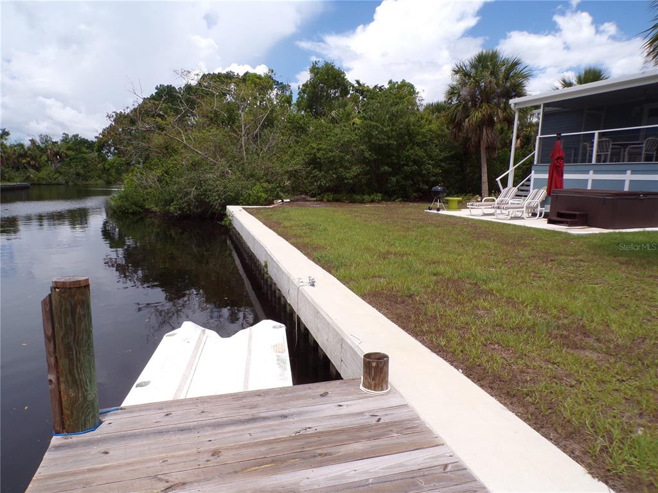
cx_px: 329
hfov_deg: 71.6
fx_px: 456
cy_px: 246
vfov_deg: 56.8
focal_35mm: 24
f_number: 5.8
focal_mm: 4.3
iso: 80
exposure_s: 1/450
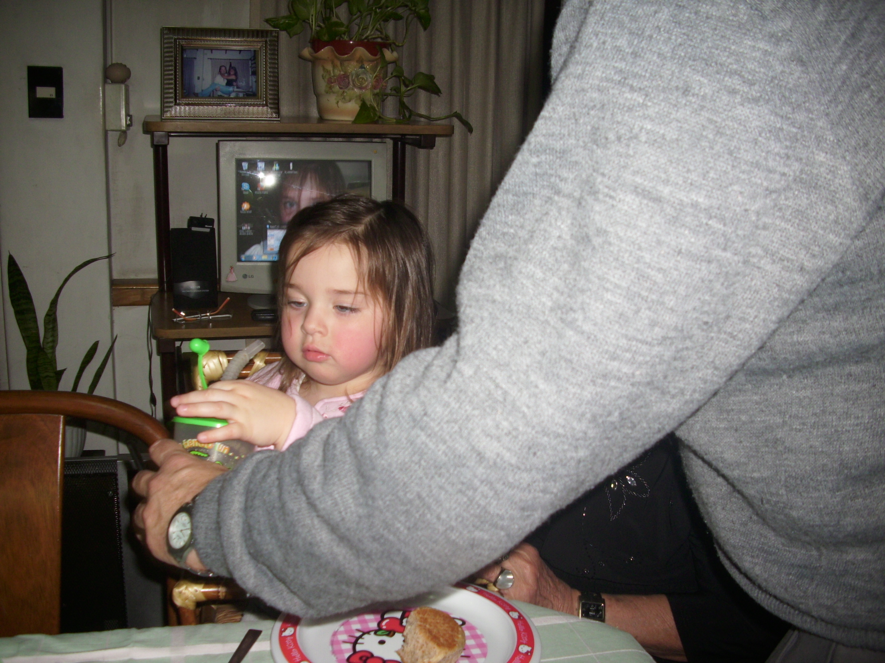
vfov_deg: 45.4
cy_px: 332
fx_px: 793
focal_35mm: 31
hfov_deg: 58.4
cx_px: 442
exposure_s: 1/30
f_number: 2.8
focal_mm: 6.2
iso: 50
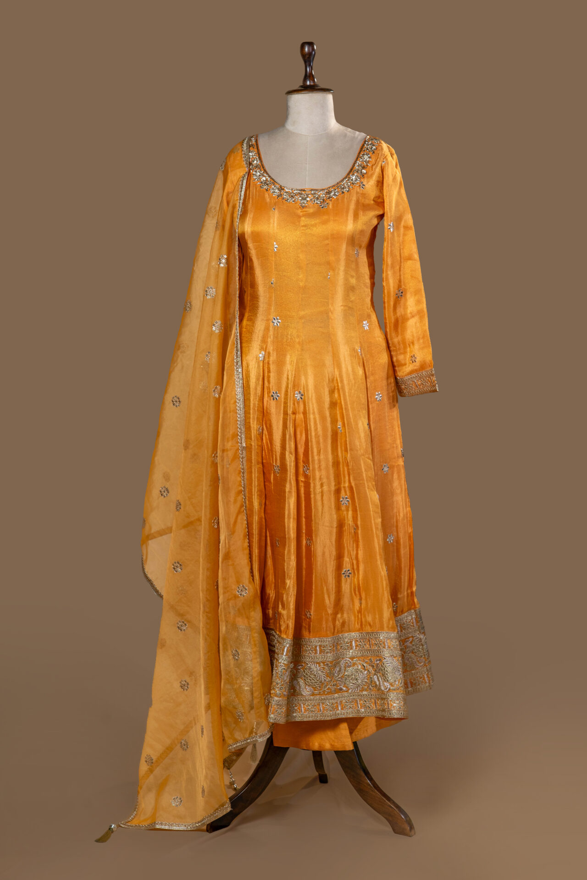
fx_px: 1492
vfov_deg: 32.9
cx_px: 294
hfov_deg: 22.3
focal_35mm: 61
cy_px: 440
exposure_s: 1/100
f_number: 8
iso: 100
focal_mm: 61
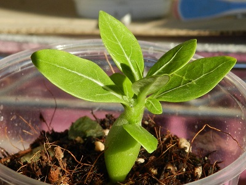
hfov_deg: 41.2
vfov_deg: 31.5
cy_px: 92
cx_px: 123
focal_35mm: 46
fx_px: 327
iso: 160
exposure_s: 1/500
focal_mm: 8.1
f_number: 4.2
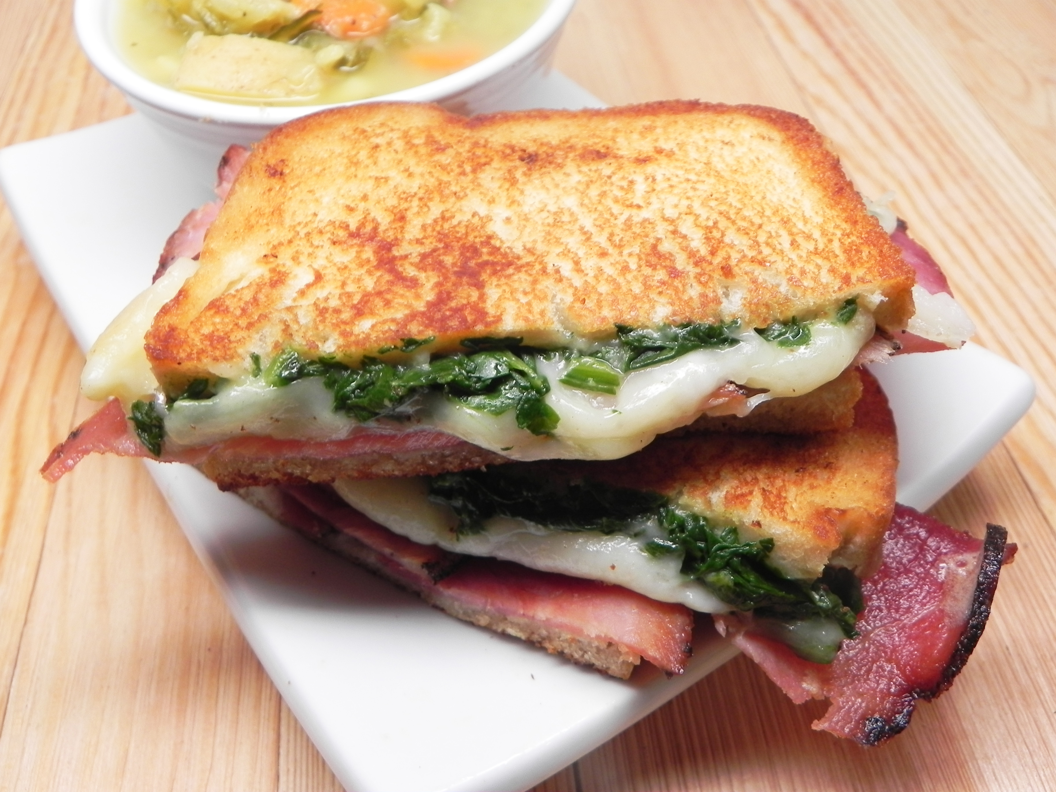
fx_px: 1007
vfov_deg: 42.9
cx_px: 528
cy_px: 396
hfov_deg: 55.4
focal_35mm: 33
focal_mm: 5.9
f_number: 2.8
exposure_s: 1/34.3
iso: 160
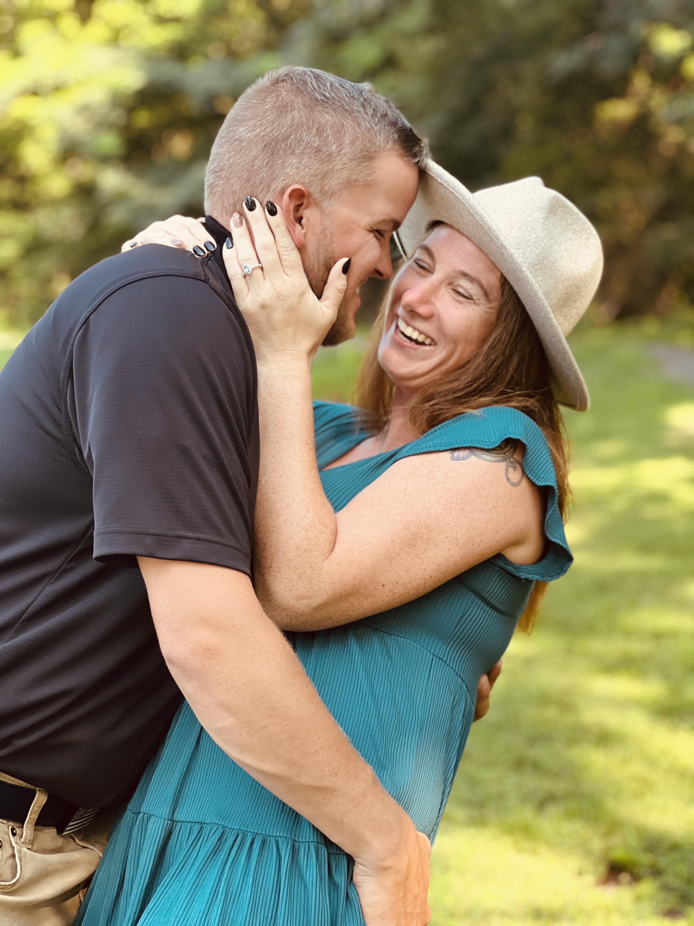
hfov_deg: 19.1
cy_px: 463
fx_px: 2058
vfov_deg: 25.3
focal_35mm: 77
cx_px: 347
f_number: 2.8
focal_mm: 9
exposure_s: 1/121
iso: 100
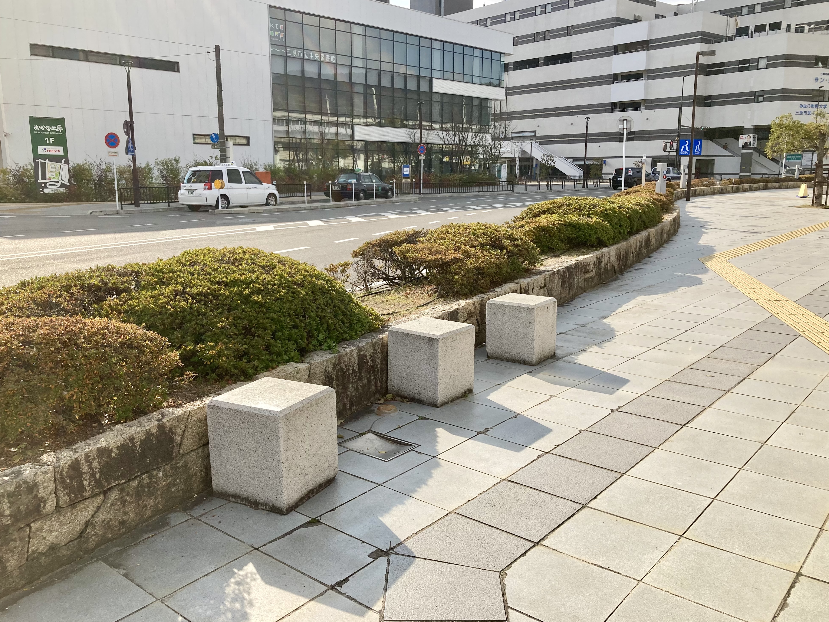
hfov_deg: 61.7
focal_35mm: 29
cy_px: 308
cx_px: 408
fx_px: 695
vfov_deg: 48.2
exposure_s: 1/1736
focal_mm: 3.99
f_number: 1.8
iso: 20
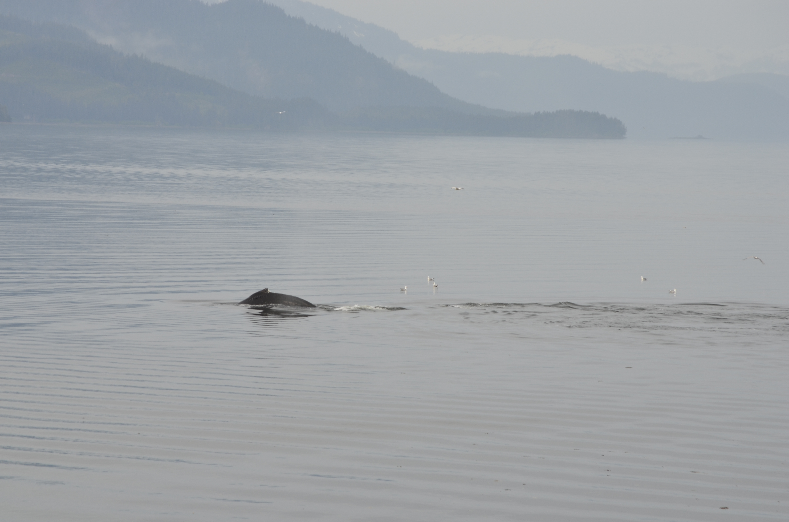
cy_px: 261
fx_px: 3937
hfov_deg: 11.4
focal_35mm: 180
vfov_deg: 7.6
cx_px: 394
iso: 180
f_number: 11
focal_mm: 120
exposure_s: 1/125
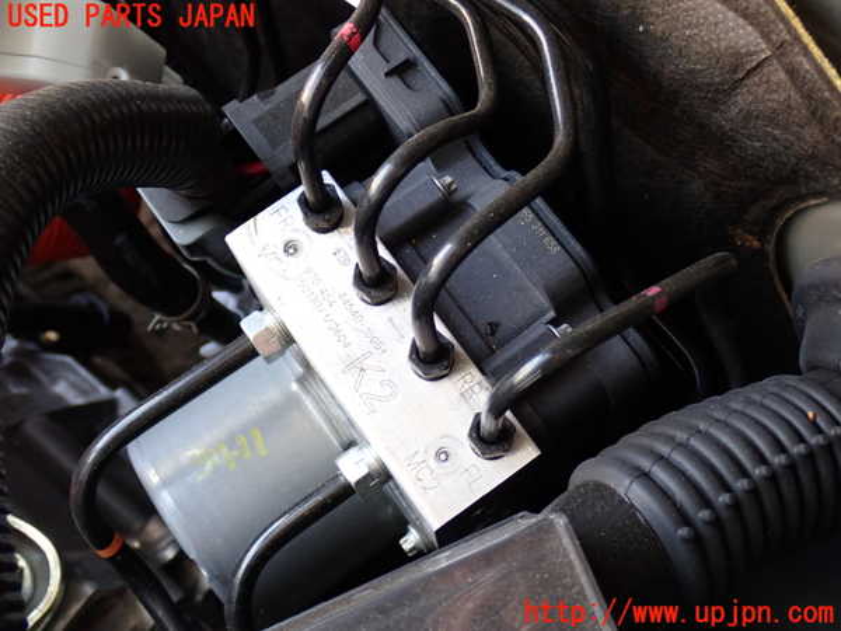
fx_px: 1142
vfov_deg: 30.9
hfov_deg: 40.4
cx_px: 420
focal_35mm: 47
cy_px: 316
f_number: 3.1
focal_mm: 8.4
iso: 250
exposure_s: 1/50
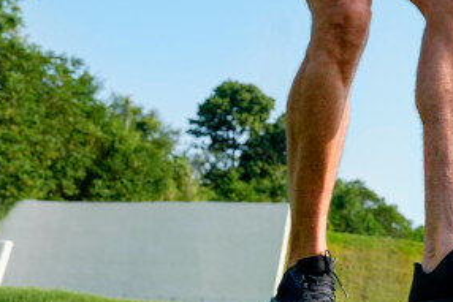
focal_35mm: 65
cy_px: 6
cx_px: 428
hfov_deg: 29.5
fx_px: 815
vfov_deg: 20.4
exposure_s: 1/640
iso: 100
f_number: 4
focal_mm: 18.5
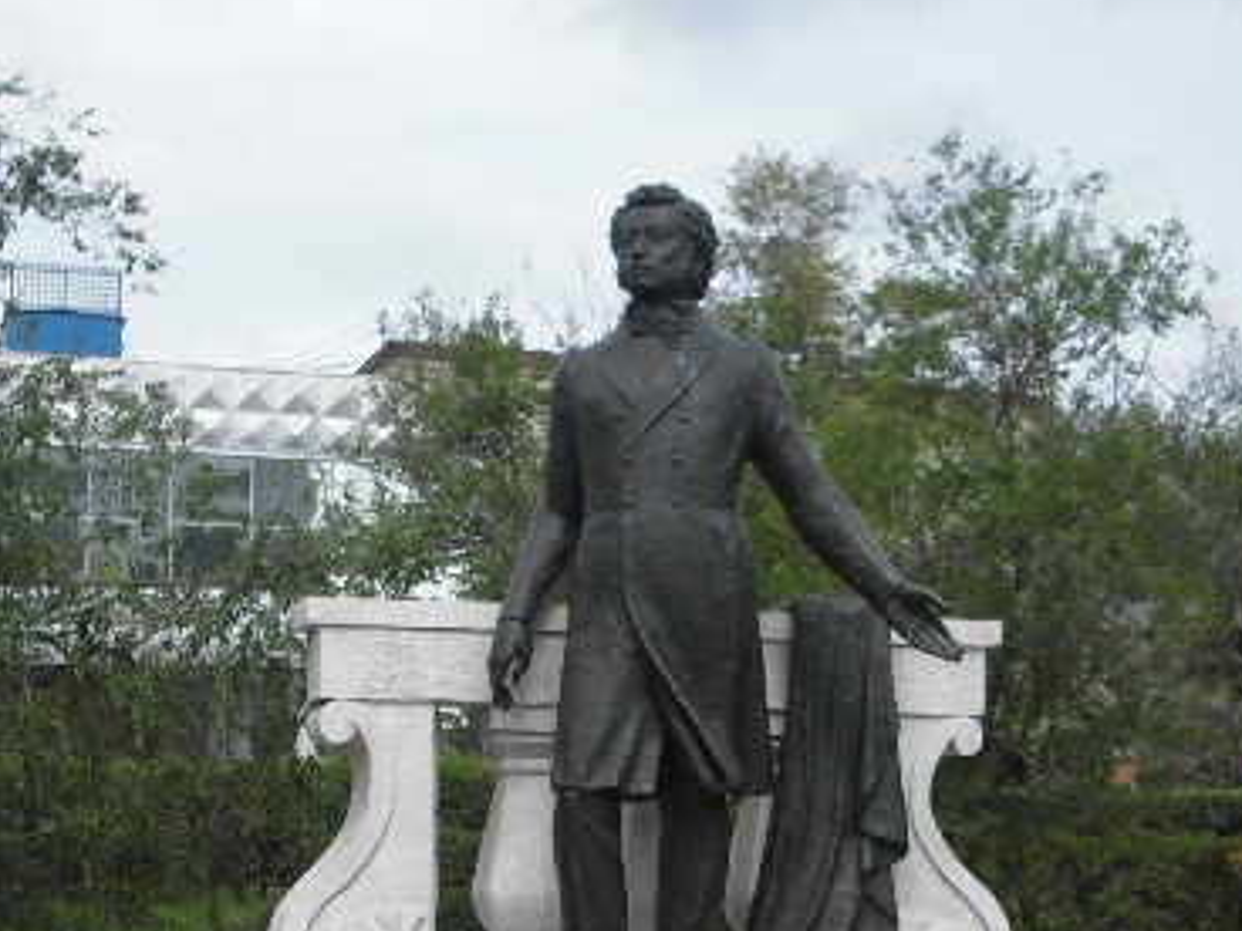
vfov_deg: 21.9
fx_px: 2368
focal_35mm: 66
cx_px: 645
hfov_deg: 29.4
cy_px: 756
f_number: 5.6
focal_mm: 6.2
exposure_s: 1/250
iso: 64
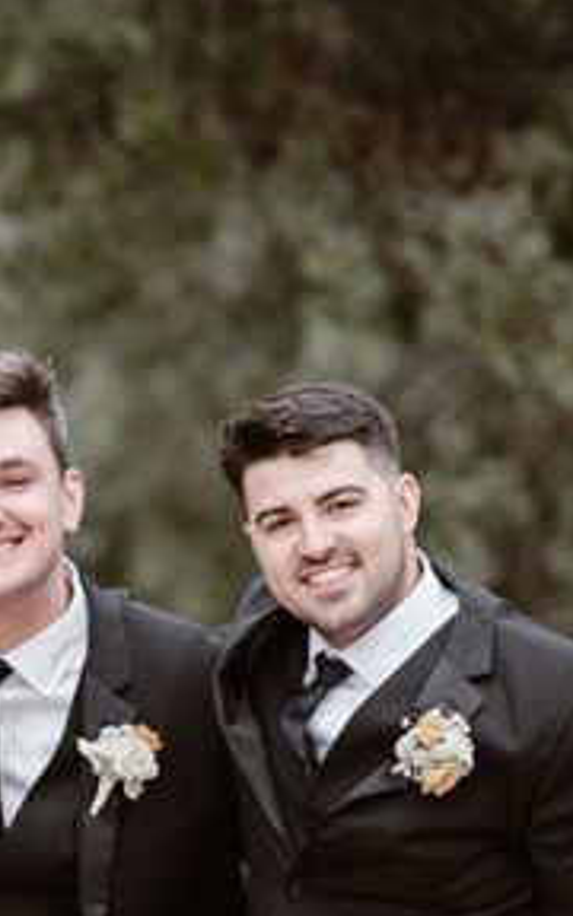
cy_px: 996
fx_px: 7696
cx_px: -665
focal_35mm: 308
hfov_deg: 4.2
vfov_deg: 6.8
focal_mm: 85
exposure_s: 1/500
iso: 500
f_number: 2
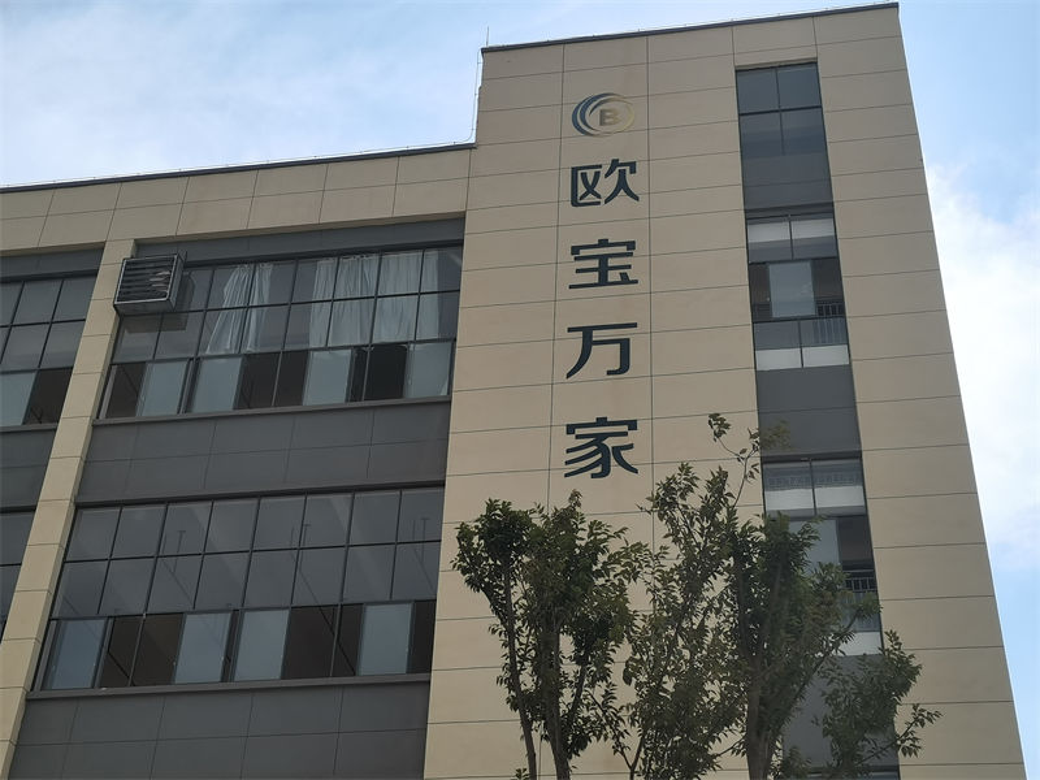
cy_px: 390
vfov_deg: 29.7
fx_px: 1472
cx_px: 520
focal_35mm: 49
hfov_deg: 38.9
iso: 50
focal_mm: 5.58
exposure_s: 1/3636
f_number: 1.8
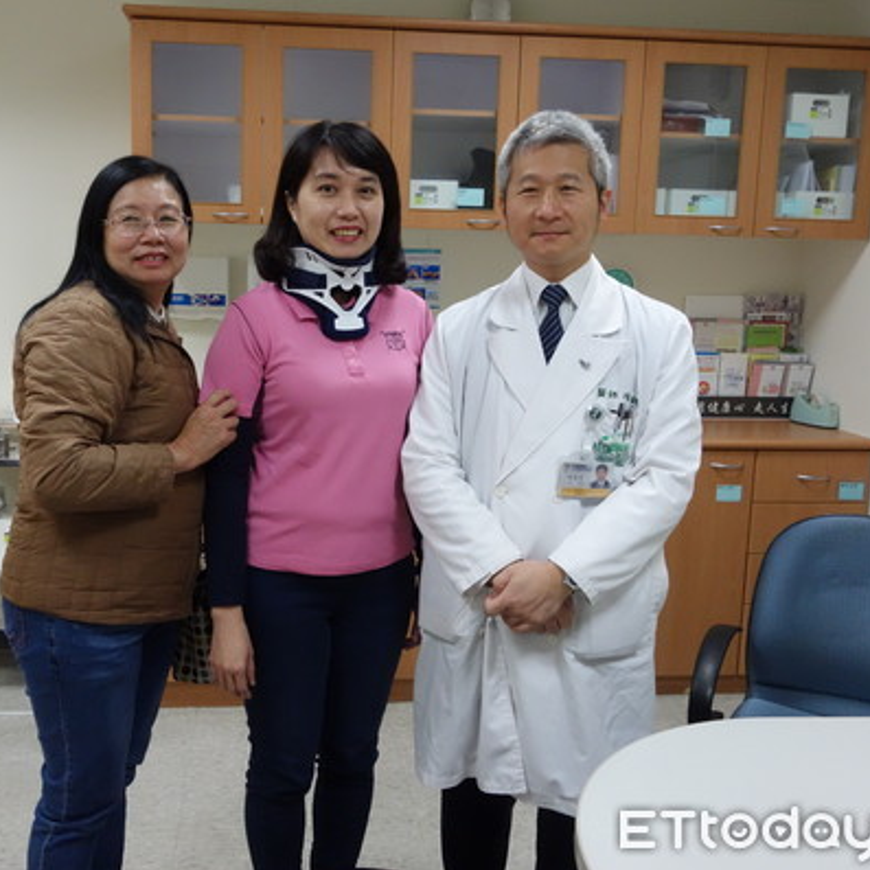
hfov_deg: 45.9
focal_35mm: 36
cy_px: 436
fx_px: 1024
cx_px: 362
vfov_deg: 46.0
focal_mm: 10.4
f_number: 5.6
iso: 1600
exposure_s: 1/60
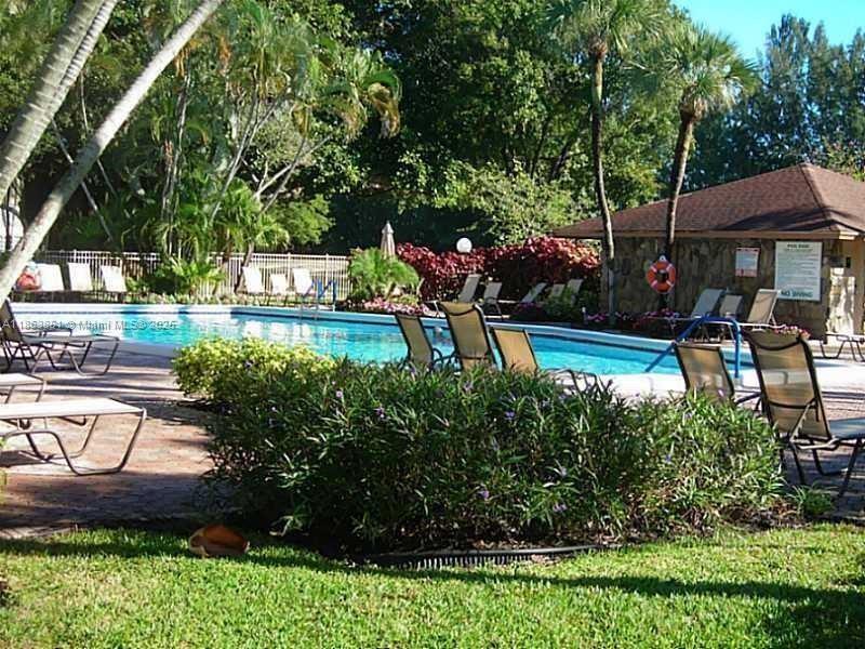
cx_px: 432
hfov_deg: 34.9
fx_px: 1374
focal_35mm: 55
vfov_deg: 26.6
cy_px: 324
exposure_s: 1/170
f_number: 3.6
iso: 50
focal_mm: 9.1
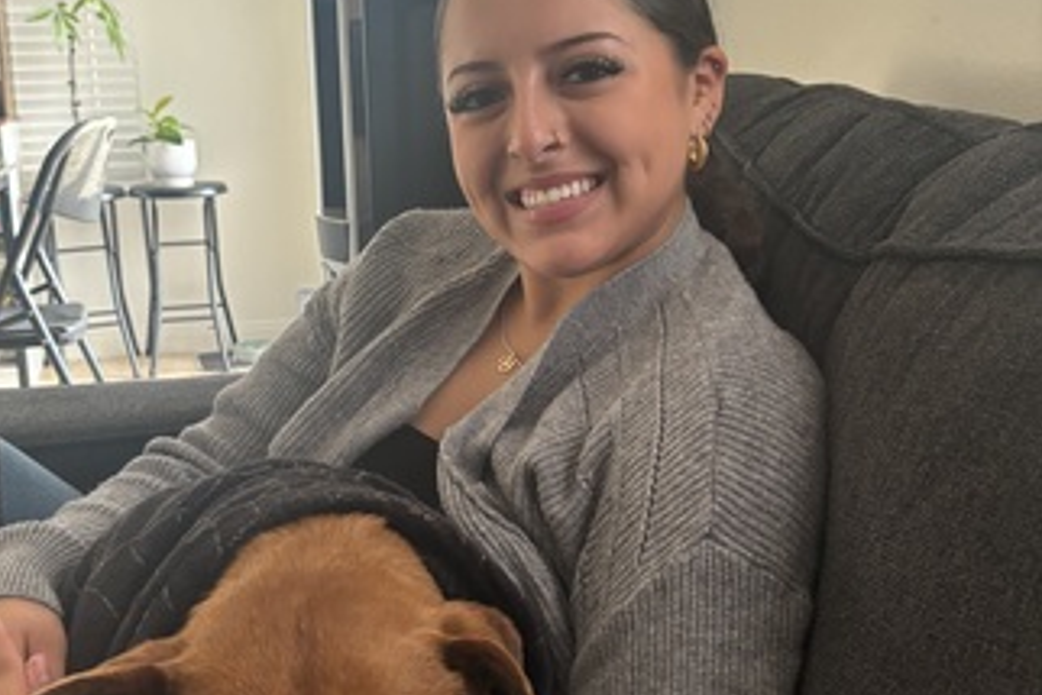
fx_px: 1216
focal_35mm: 42
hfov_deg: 46.2
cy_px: 372
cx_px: 438
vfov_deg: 31.9
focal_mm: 5.96
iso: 500
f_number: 1.6
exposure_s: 1/40
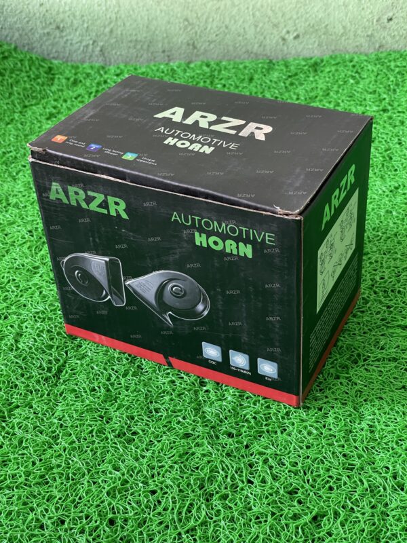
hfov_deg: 28.0
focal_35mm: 52
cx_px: 204
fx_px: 815
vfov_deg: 36.8
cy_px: 272
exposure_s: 1/50
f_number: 2
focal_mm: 6
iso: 250
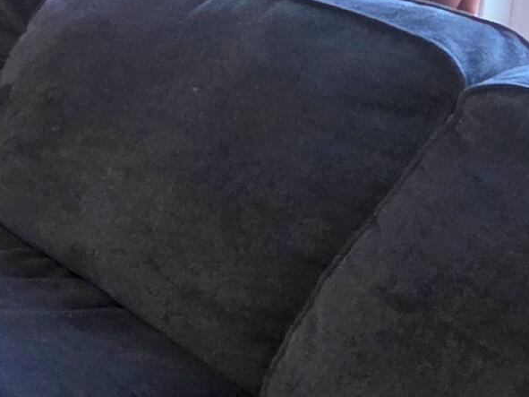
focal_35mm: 66
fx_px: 1008
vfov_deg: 19.6
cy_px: -186
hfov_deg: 15.9
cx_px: -698
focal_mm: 2.2
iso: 320
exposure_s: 1/60.2
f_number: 1.9
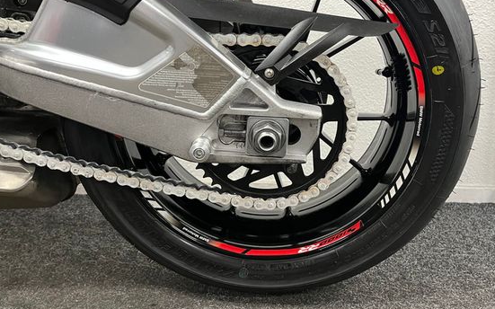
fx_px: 432
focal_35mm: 32
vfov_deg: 39.0
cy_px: 105
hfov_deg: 59.6
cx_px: 259
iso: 250
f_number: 1.6
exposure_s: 1/50
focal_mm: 5.1
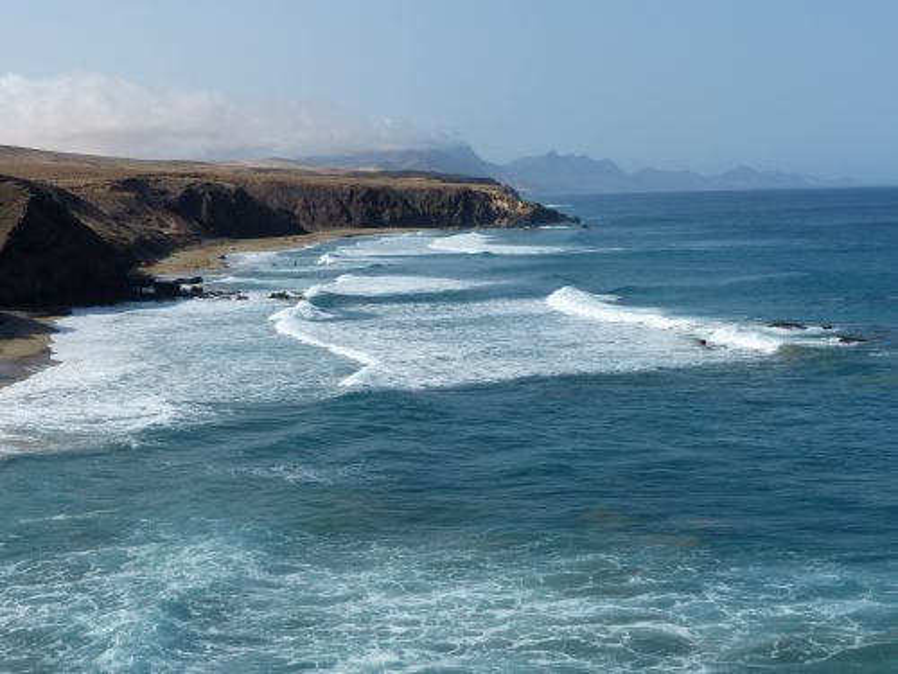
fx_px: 1349
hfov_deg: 36.8
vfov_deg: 28.0
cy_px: 337
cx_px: 449
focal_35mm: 52
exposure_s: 1/1600
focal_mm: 9.4
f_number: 4
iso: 100
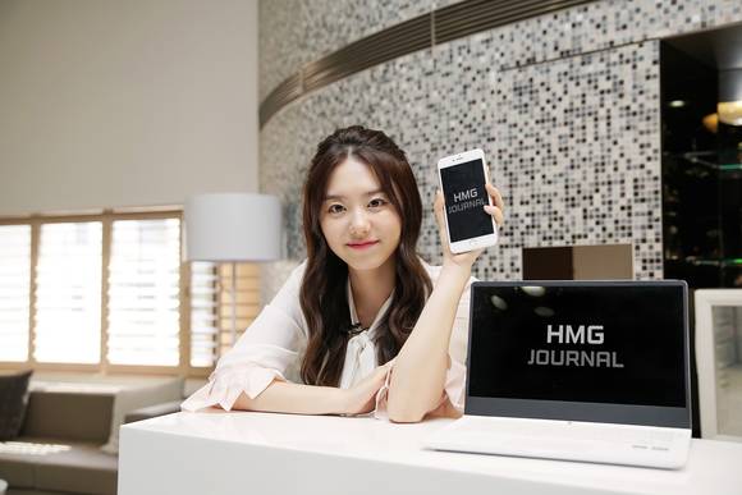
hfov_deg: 28.8
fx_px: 1443
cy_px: 248
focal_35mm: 70
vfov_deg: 19.5
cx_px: 371
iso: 400
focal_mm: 70
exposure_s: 1/250
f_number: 4
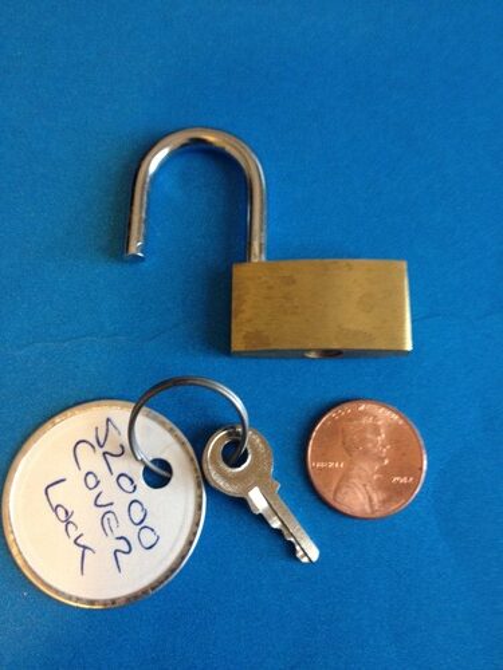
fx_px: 678
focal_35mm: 35
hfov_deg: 40.7
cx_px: 252
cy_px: 335
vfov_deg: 52.6
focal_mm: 4.28
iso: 250
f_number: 2.4
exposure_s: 1/20
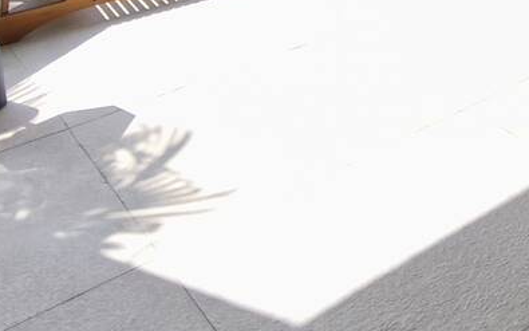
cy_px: -210
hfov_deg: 28.4
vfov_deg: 18.8
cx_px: 700
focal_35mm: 58
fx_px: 836
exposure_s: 1/378
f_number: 2.2
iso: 50
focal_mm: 1.91
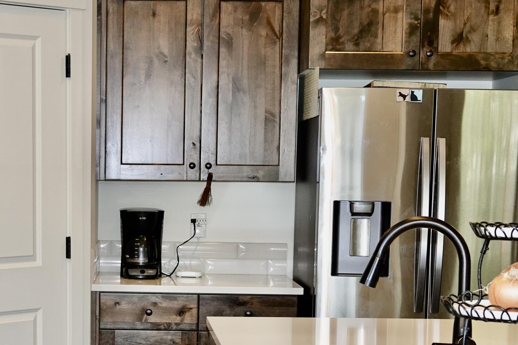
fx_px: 1266
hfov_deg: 22.8
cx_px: 97
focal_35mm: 88
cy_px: 320
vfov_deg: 15.3
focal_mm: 15.73
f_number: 3.2
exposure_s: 1/100
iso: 400
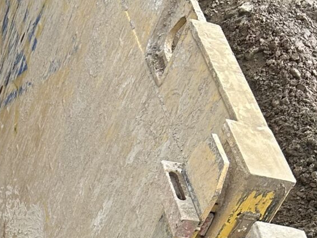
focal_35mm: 117
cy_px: 650
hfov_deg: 15.9
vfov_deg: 10.2
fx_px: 1072
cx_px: -106
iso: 50
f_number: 1.5
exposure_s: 1/1029
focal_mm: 5.7
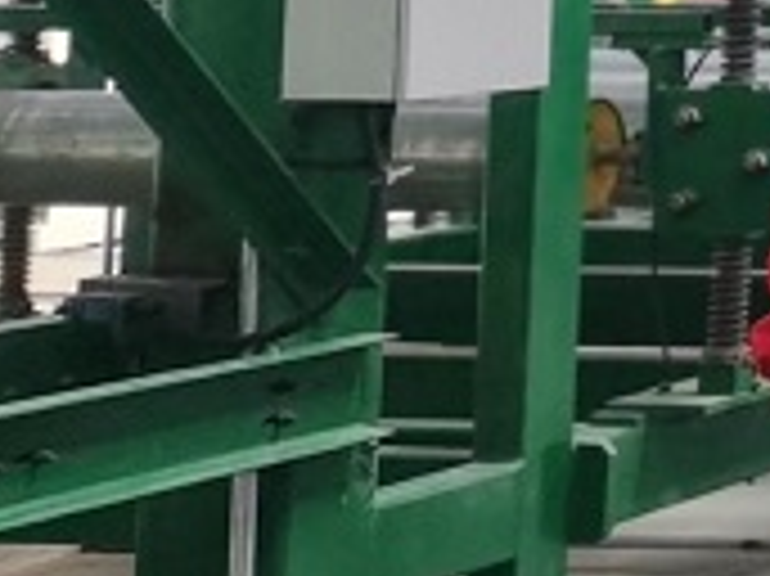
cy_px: -297
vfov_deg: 9.1
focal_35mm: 158
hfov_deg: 10.2
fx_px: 3512
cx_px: 2080
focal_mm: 5.58
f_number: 1.8
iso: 200
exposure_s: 1/100
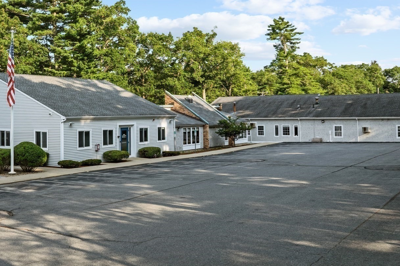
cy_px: 99
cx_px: 137
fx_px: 467
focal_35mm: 42
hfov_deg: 45.8
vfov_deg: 31.7
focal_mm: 12.29
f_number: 2.8
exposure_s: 1/1250
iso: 150
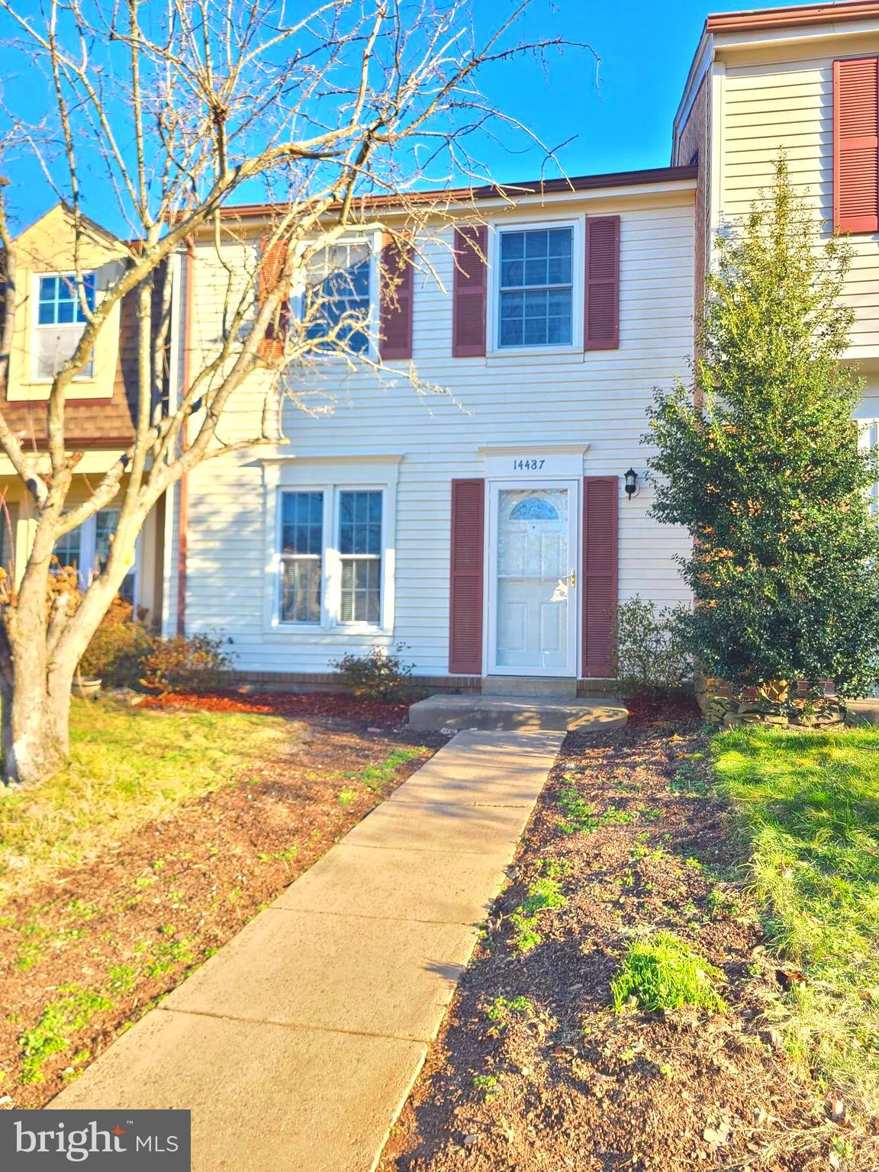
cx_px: 440
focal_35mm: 26
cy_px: 586
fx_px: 880
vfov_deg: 67.3
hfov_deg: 53.1
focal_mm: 5.4
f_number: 1.8
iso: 40
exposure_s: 1/256
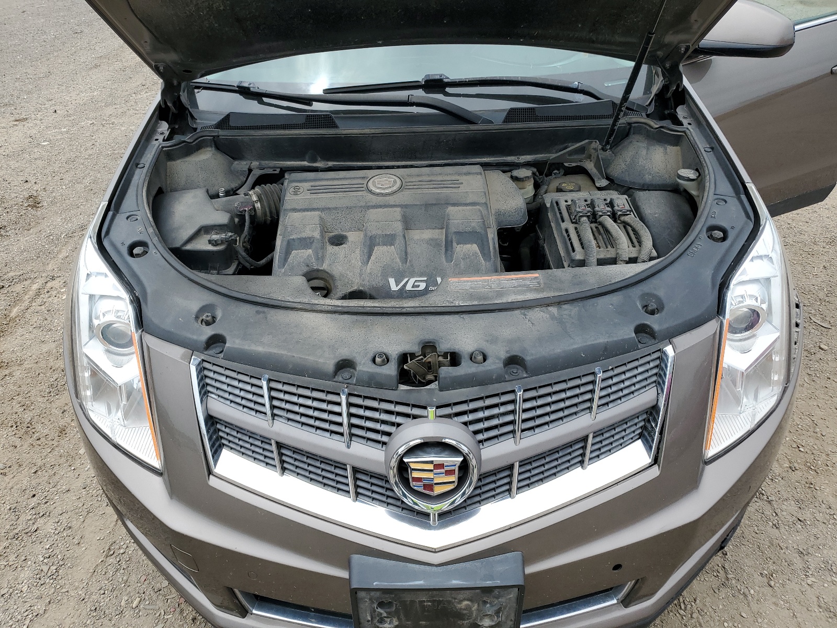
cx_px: 418
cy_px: 314
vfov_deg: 53.1
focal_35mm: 26
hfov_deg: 67.3
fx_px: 629
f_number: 1.5
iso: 50
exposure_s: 1/2000
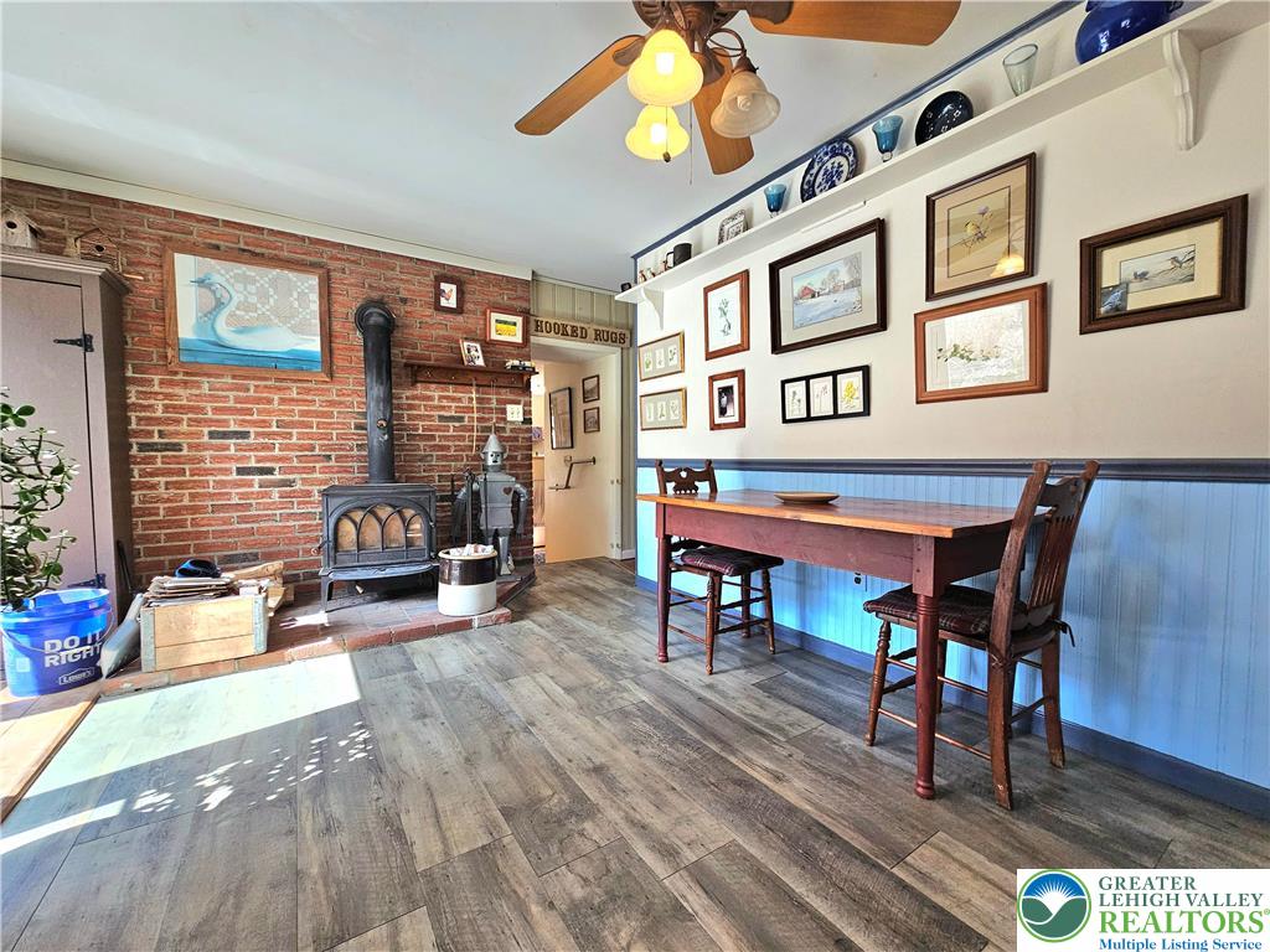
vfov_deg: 89.9
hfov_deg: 106.2
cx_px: 635
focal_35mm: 13
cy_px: 476
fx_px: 477
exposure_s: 1/120
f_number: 2.2
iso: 100
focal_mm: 2.2
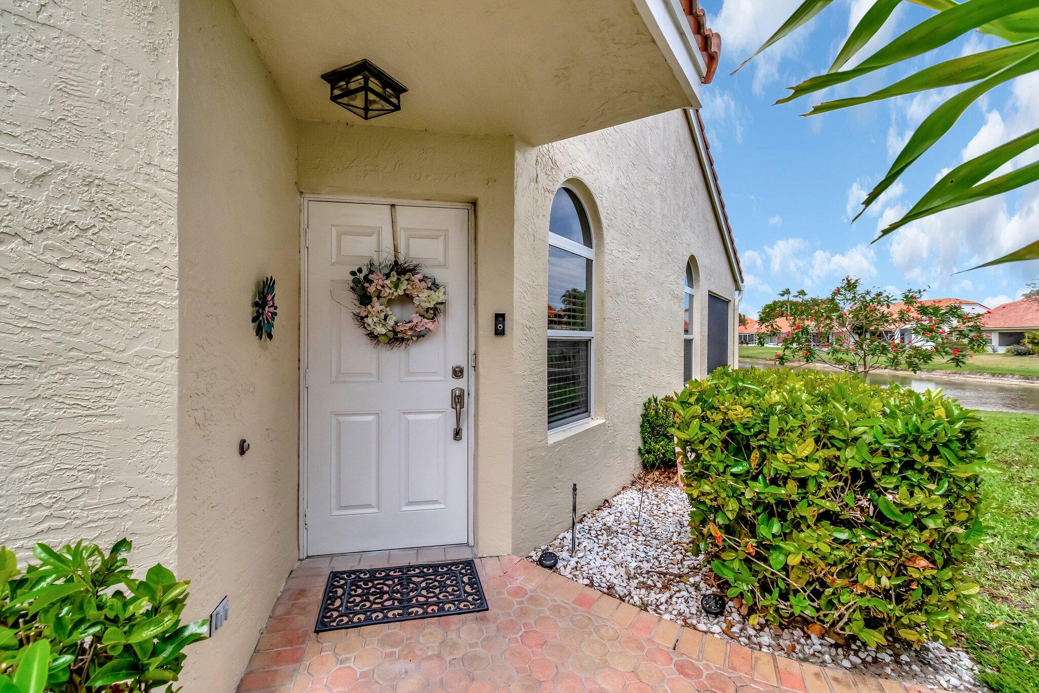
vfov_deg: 77.3
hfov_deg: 100.4
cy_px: 346
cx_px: 520
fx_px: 433
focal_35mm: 15
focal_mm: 10
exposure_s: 1/1600
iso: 1100
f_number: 8
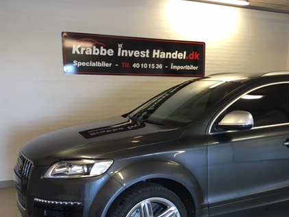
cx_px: 186
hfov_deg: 42.5
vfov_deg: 32.2
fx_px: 367
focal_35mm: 44
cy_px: 164
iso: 80
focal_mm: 4.15
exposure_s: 1/33
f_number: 2.2
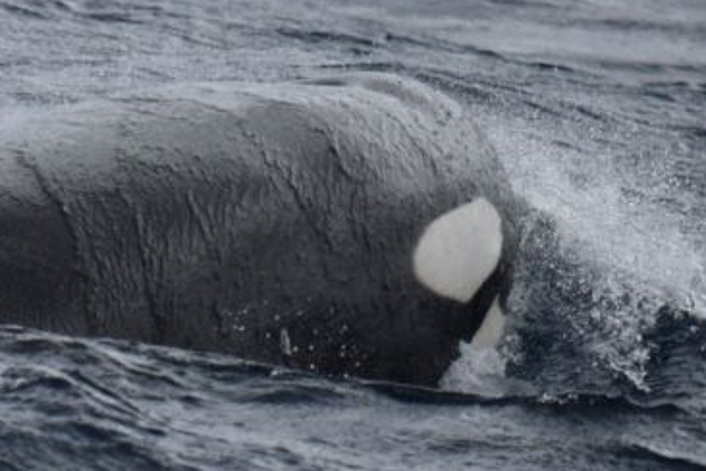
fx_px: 25728
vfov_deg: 1.0
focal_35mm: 1312
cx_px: 110
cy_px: 132
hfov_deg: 1.6
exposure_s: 1/8000
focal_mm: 600
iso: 1100
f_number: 6.3
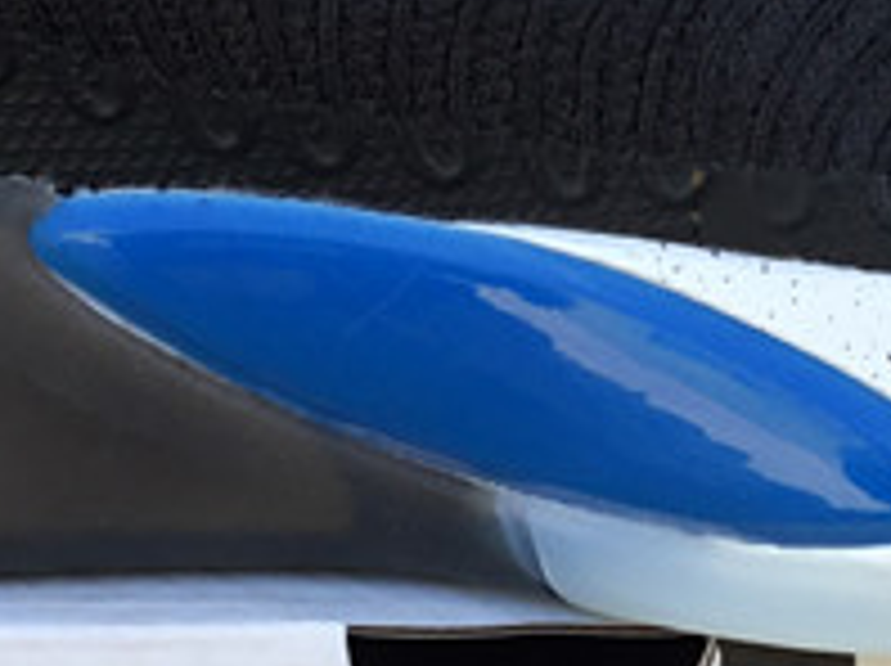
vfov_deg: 10.5
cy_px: 322
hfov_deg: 14.0
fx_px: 3625
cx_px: 576
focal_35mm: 141
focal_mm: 3.3
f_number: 2.4
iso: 25
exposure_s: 1/100
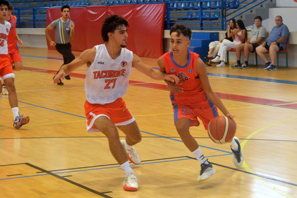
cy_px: 99
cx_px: 148
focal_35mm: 82
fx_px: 680
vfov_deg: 16.5
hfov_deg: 24.6
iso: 3200
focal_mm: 55
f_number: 6.3
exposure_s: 1/500
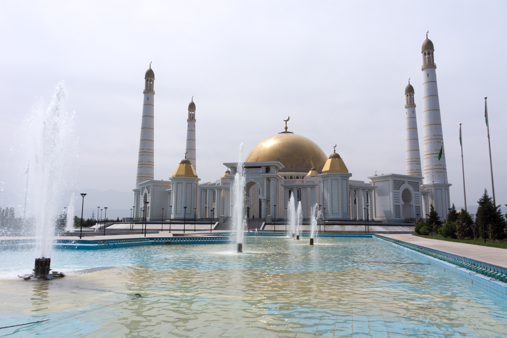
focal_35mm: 27
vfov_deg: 47.9
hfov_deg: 67.4
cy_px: 169
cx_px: 254
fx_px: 380
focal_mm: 18
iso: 100
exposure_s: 1/1000
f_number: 8
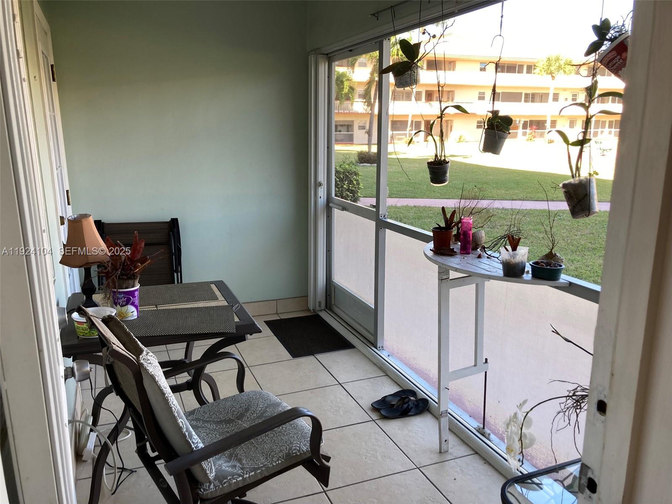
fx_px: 544
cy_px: 252
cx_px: 336
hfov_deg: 63.4
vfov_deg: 49.7
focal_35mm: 28
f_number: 1.8
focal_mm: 3.99
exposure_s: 1/120
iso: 40
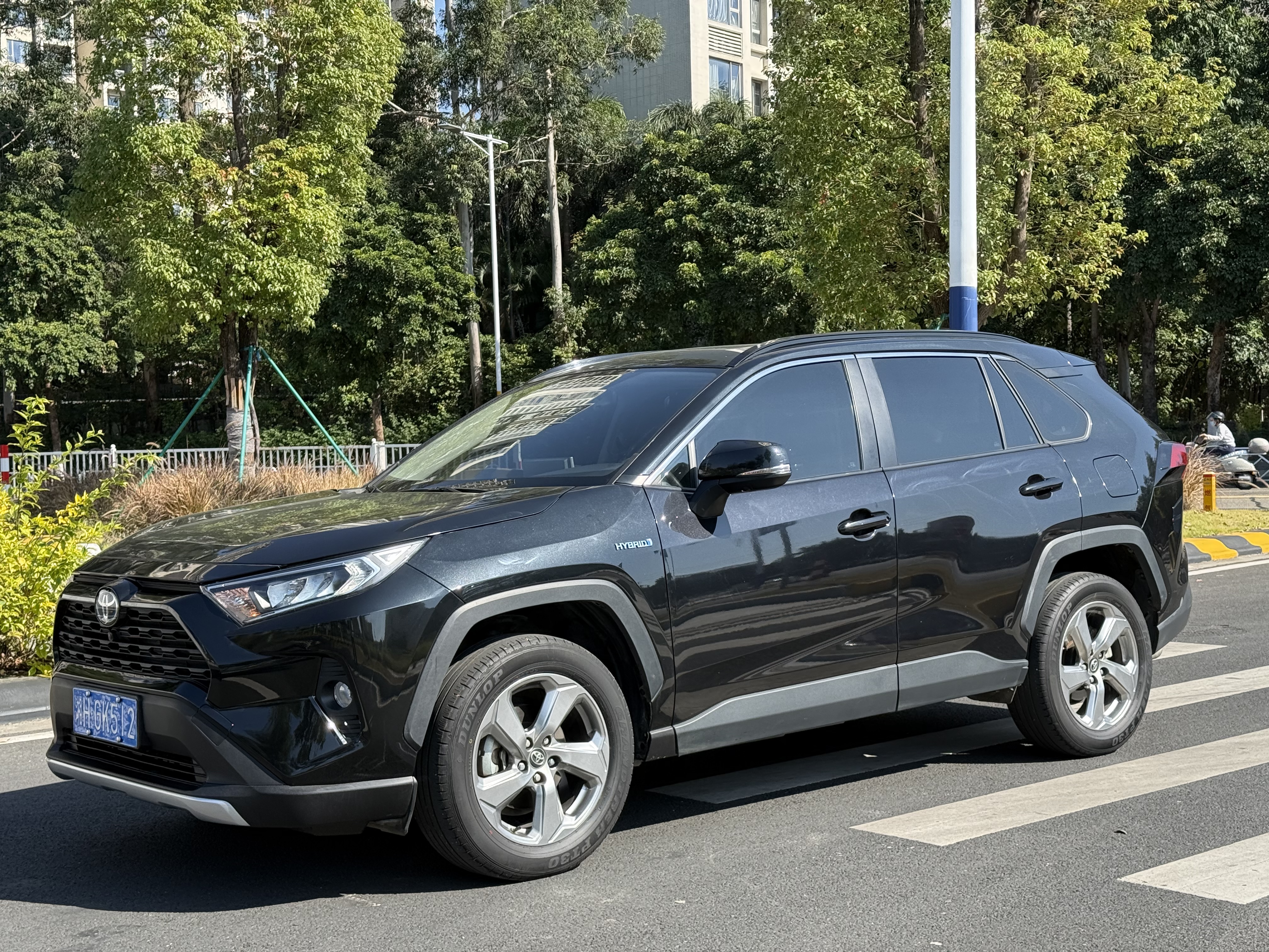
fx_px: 1760
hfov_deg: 39.7
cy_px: 476
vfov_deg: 30.3
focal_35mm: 48
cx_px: 634
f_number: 1.78
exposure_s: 1/2033
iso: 100
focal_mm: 6.76
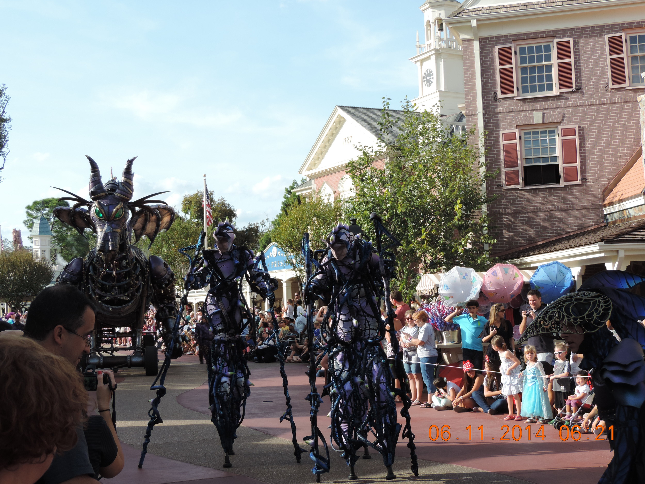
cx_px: 322
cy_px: 242
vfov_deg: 29.1
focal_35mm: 50
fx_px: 932
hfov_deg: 38.2
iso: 80
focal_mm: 8.9
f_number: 3.6
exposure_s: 1/400
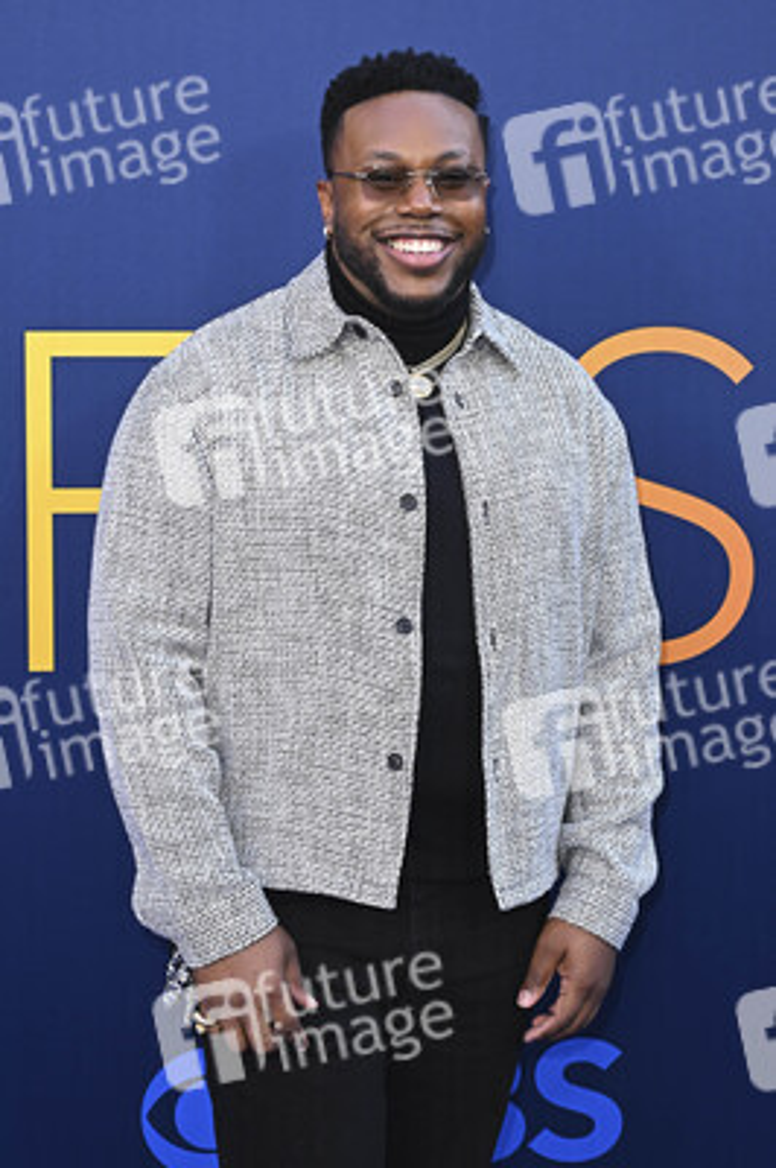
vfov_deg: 37.5
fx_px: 1717
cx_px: 388
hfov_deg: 25.5
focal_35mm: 53
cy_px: 584
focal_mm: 53
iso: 800
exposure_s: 1/200
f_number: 5.6
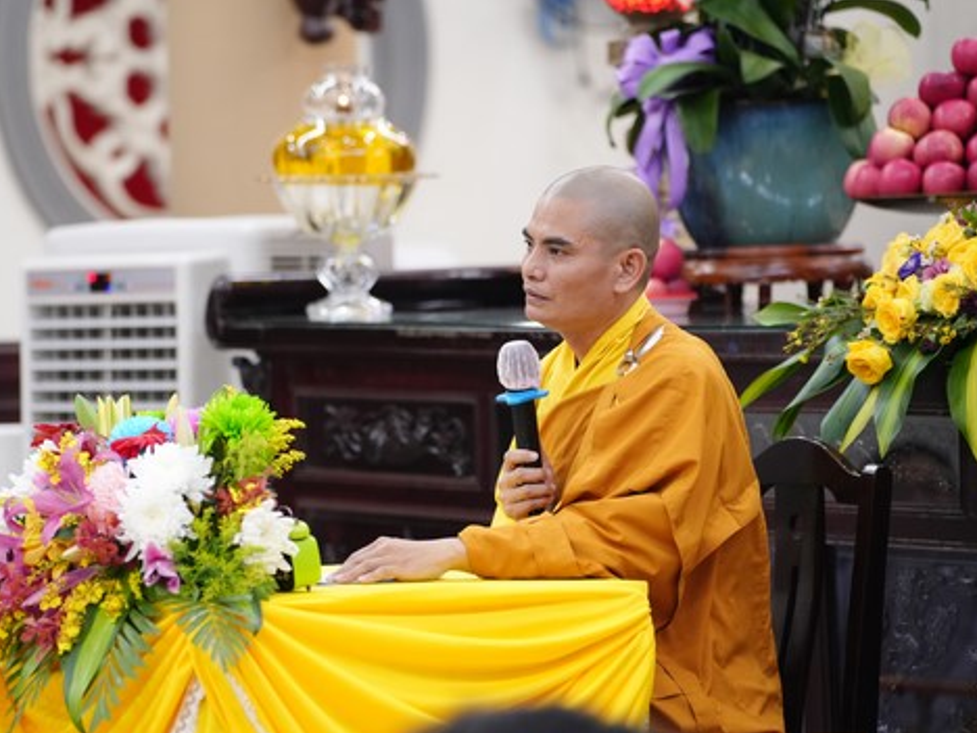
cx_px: 371
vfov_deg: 7.4
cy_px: 383
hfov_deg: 9.9
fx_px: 5645
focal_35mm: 200
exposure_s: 1/100
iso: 3200
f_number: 2.8
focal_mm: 150
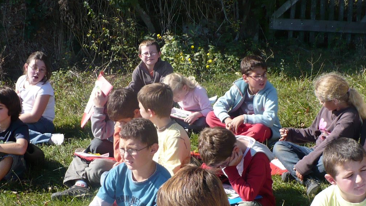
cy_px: 171
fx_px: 592
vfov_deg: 19.5
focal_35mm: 61
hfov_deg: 34.3
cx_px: 198
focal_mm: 6.1
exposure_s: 1/800
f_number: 2.8
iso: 100
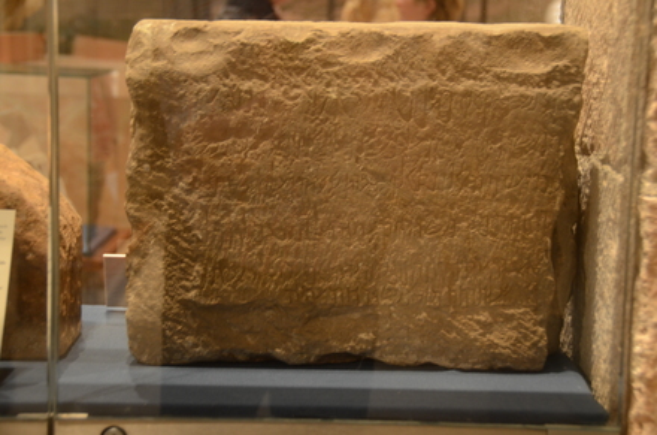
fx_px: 1365
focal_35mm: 75
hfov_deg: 27.1
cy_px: 218
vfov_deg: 18.1
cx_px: 328
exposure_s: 1/3
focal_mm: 50
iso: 500
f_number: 4.8
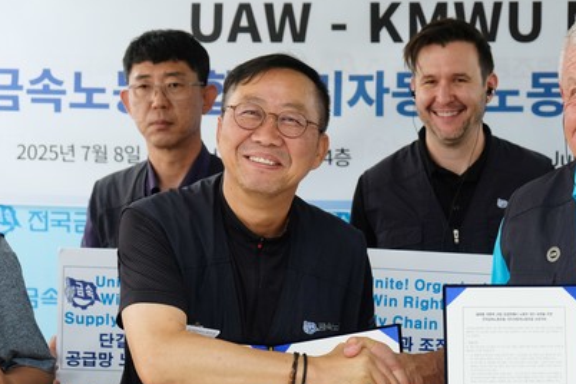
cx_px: 424
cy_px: 254
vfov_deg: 15.5
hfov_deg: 22.9
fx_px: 1408
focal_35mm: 88
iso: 1600
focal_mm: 39
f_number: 4.5
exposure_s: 1/125
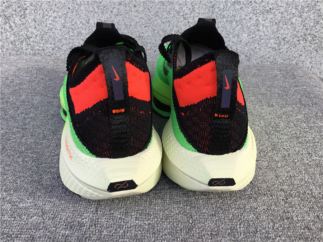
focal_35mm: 31
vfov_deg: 45.4
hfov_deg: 58.4
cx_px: 162
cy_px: 121
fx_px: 289
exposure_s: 1/166
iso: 25
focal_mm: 3.3
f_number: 2.4
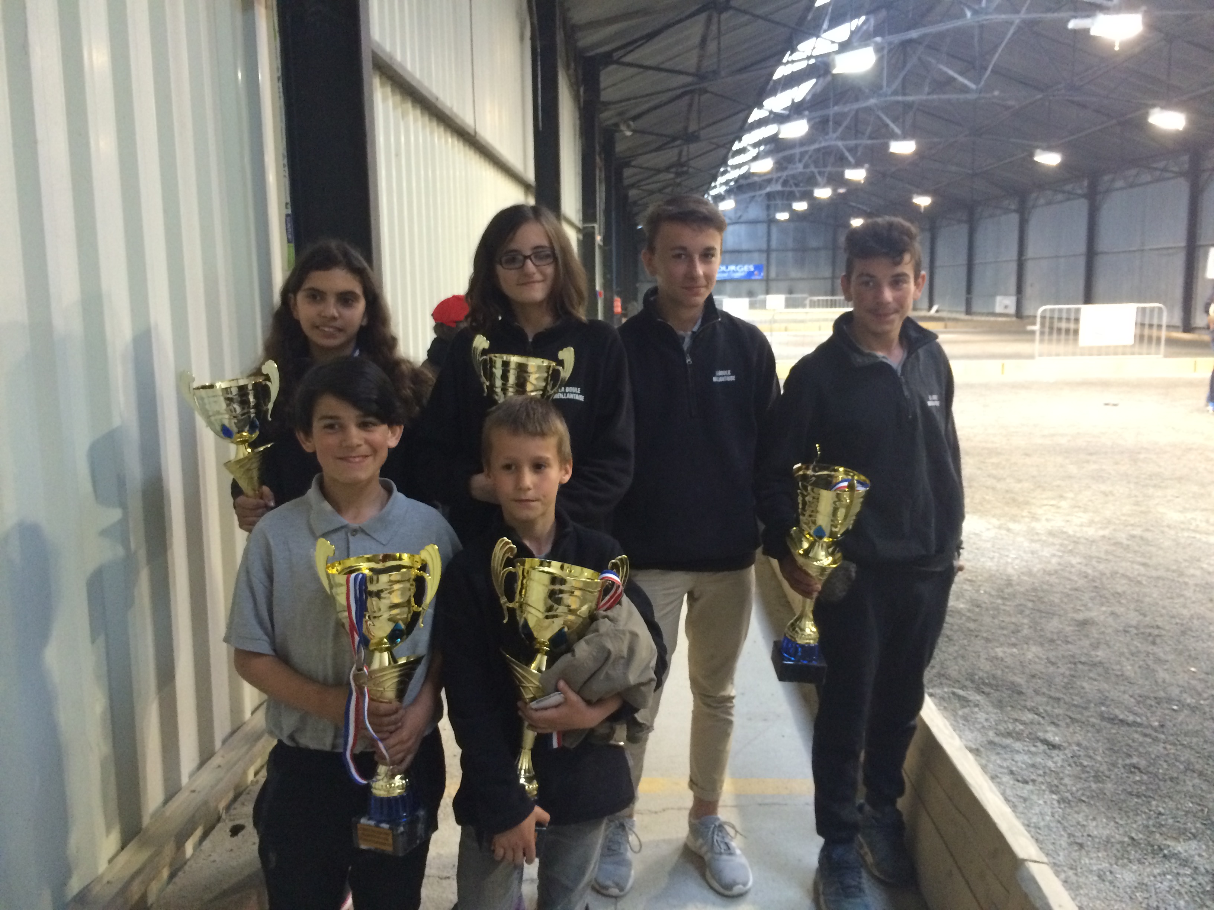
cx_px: 607
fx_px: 1017
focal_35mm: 29
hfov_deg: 61.7
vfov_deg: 48.2
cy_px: 455
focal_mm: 4.15
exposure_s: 1/25
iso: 250
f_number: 2.2
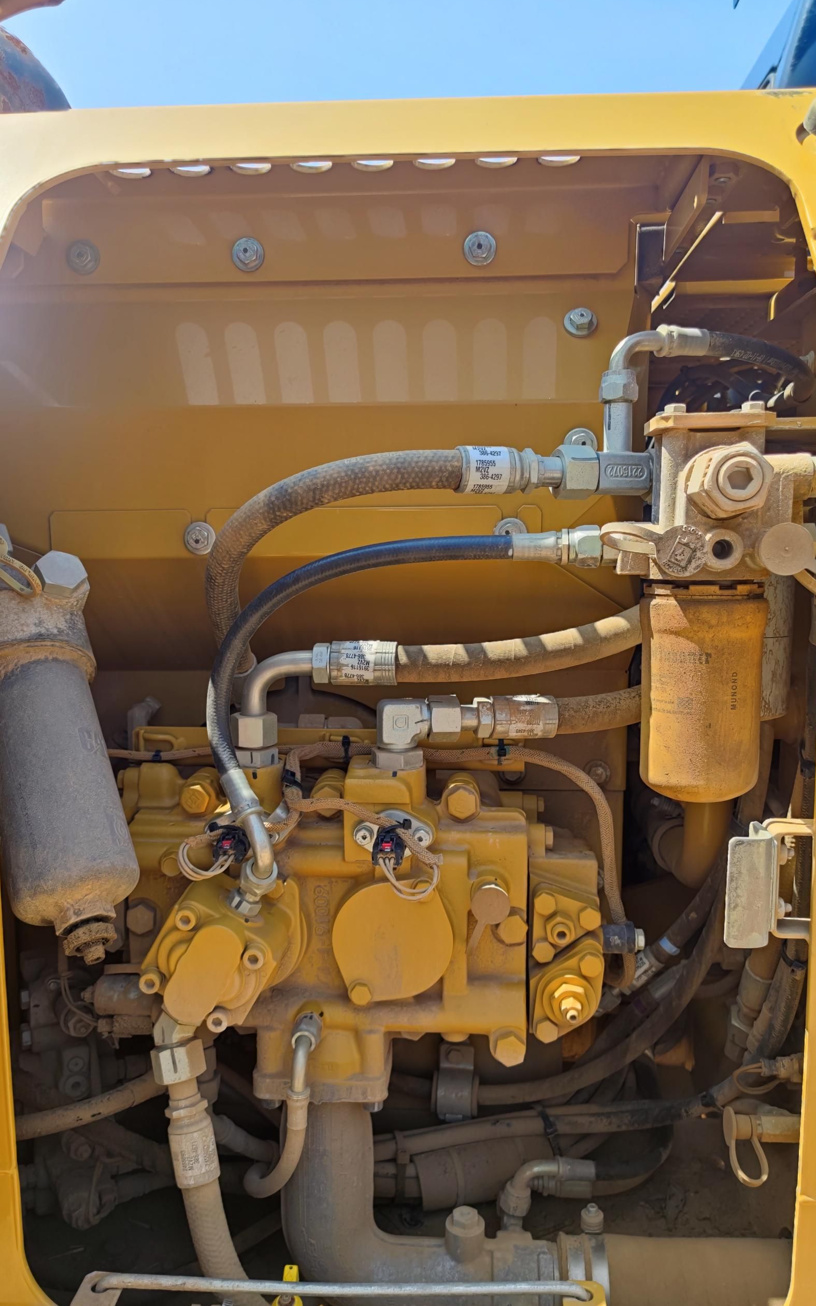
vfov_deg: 66.5
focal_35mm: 28
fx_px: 997
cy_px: 656
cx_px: 407
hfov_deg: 44.5
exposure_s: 1/222
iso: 50
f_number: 1.6
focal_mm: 5.58
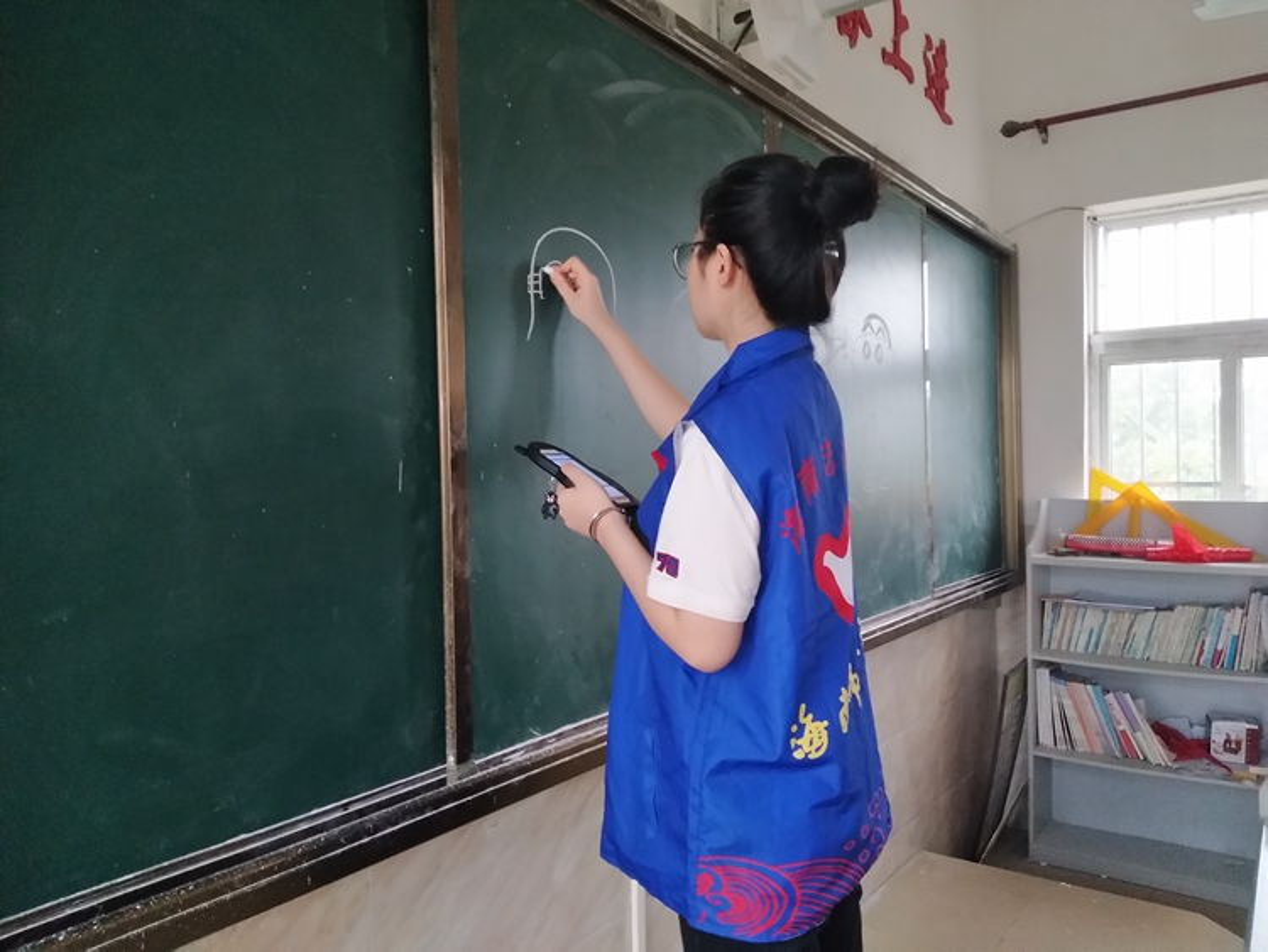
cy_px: 476
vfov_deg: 53.1
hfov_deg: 67.3
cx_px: 634
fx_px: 953
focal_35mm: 26
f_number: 2
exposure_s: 1/20
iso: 640
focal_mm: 3.88
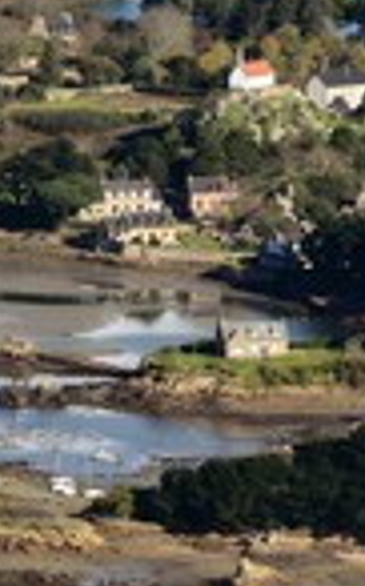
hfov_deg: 2.2
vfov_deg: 3.6
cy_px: 116
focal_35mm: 588
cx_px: -273
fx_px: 9377
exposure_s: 1/1000
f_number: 13
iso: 800
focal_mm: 200
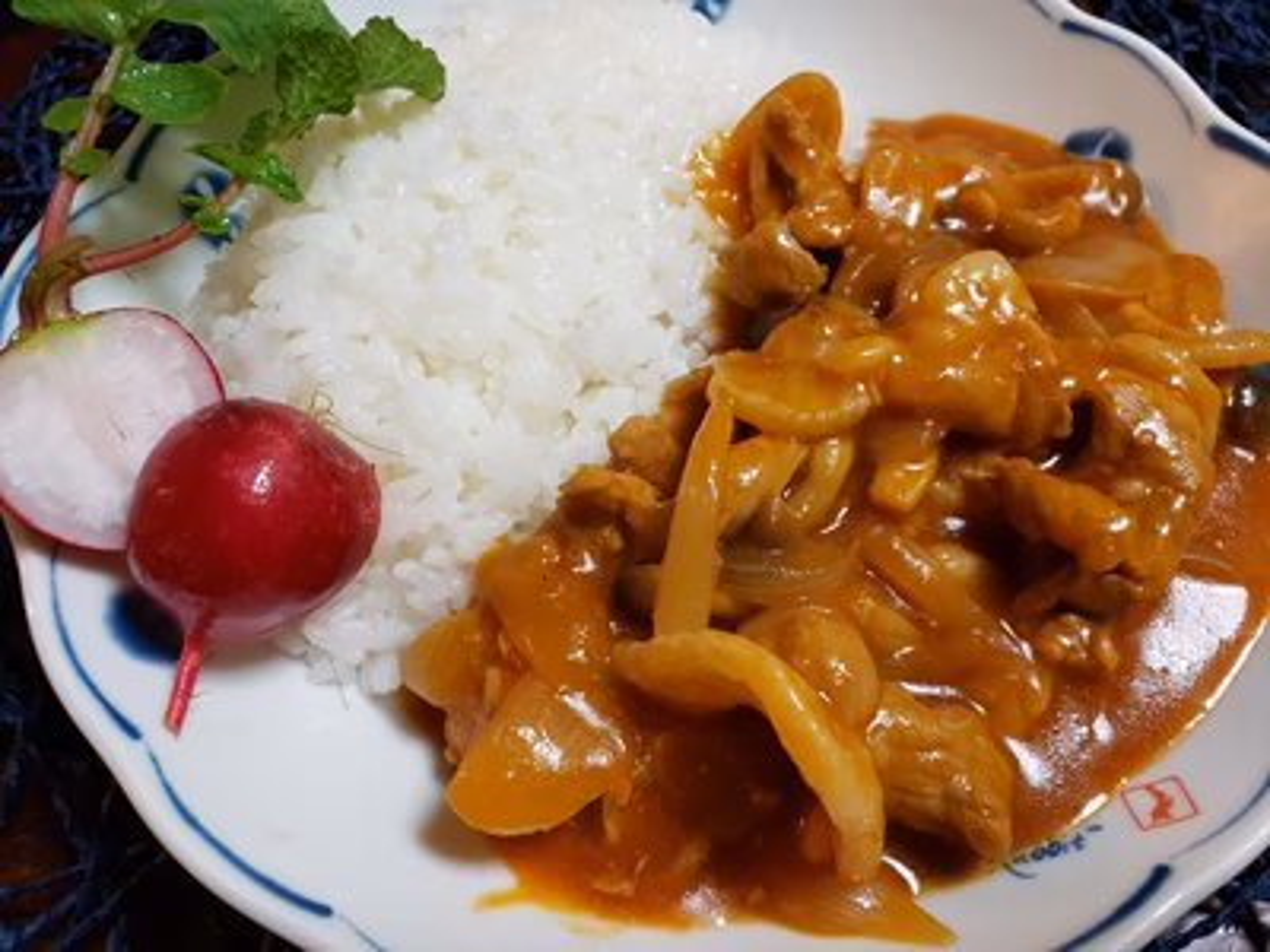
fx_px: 954
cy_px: 476
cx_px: 635
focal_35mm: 26
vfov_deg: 53.1
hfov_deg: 67.3
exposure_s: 1/33
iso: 320
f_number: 2.4
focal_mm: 4.3
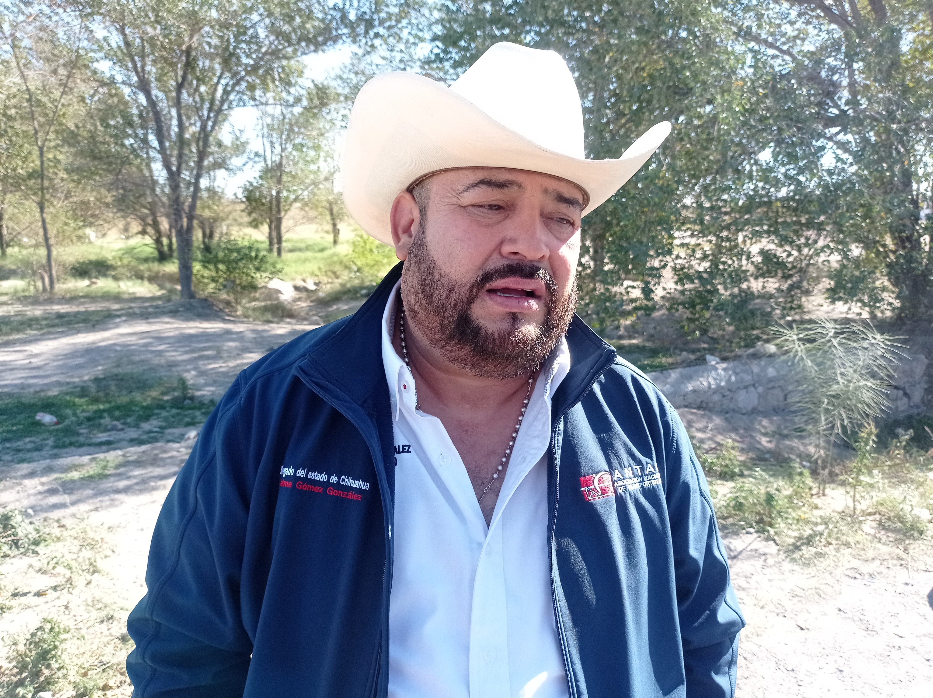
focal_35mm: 28
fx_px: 754
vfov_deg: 49.7
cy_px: 349
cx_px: 466
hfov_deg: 63.5
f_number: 1.79
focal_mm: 4.7
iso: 105
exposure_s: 1/652
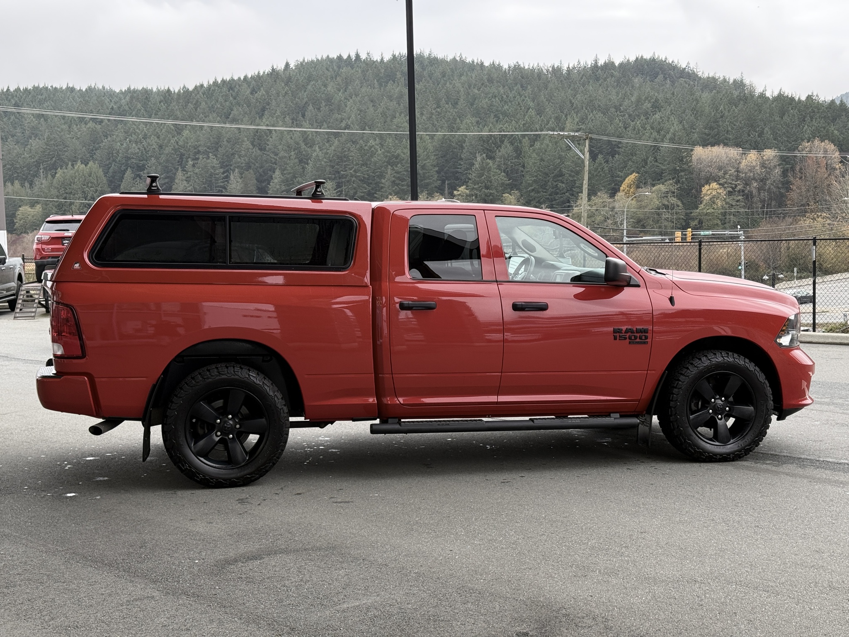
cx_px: 424
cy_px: 318
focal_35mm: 48
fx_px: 1177
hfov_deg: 39.7
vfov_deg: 30.3
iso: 64
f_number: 1.78
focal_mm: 6.76
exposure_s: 1/213
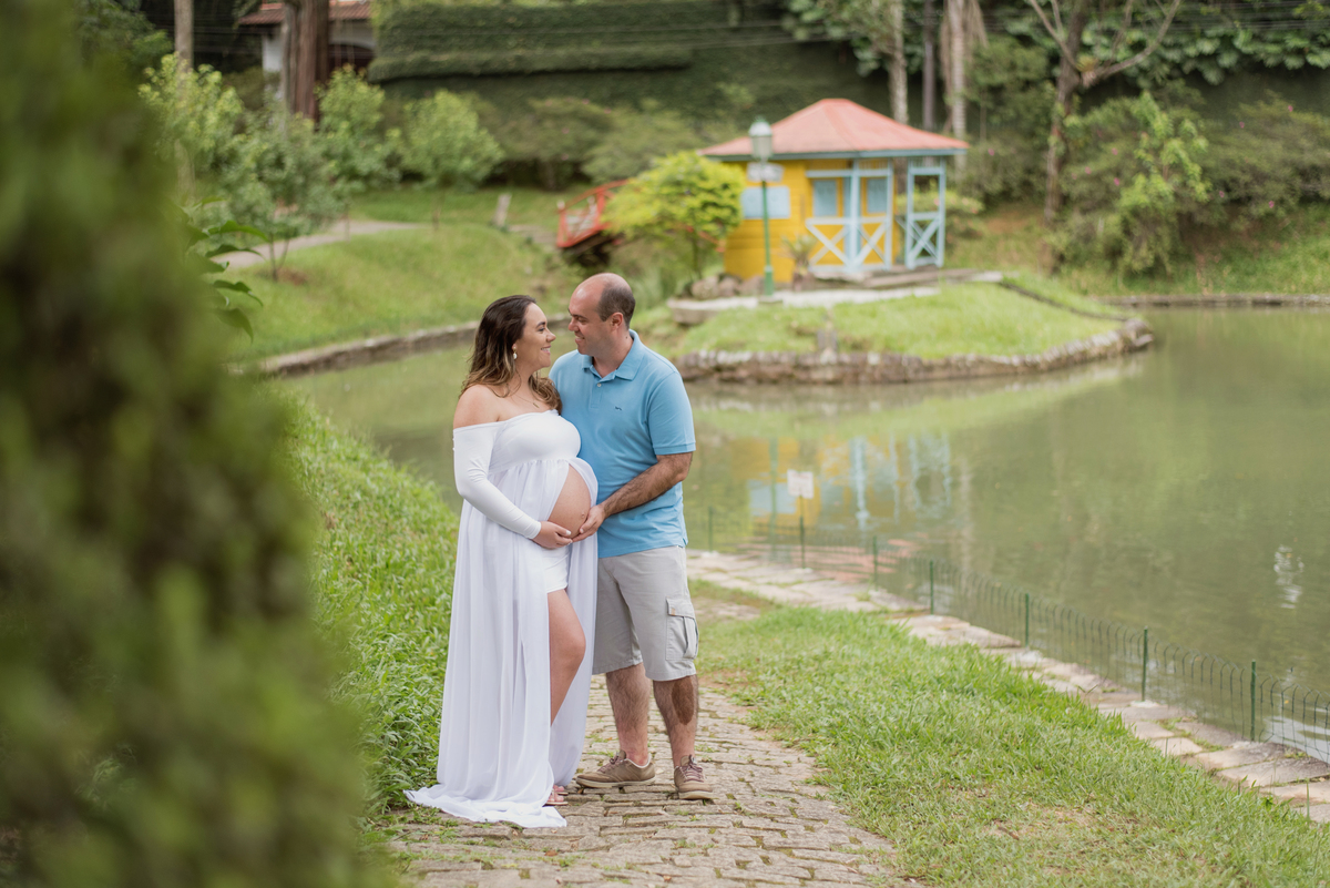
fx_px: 1848
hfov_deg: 39.6
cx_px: 665
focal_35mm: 50
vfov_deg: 27.0
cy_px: 444
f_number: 2
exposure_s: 1/2500
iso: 640
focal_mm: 50
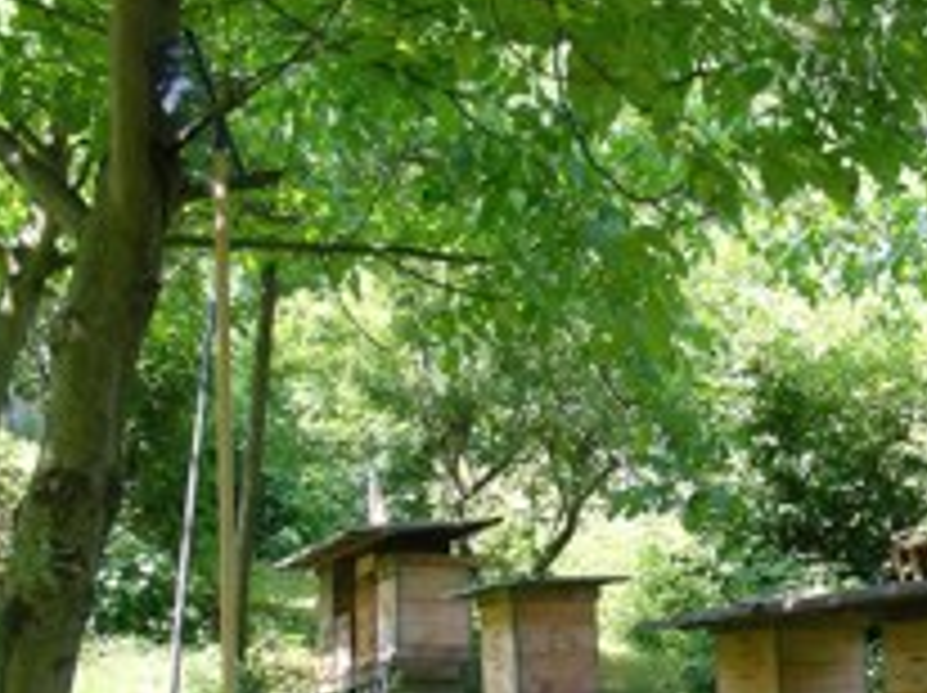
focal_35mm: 72
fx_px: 1926
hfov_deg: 26.6
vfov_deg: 19.9
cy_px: 655
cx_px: 720
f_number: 2.8
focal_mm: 5.7
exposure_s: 1/100
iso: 64
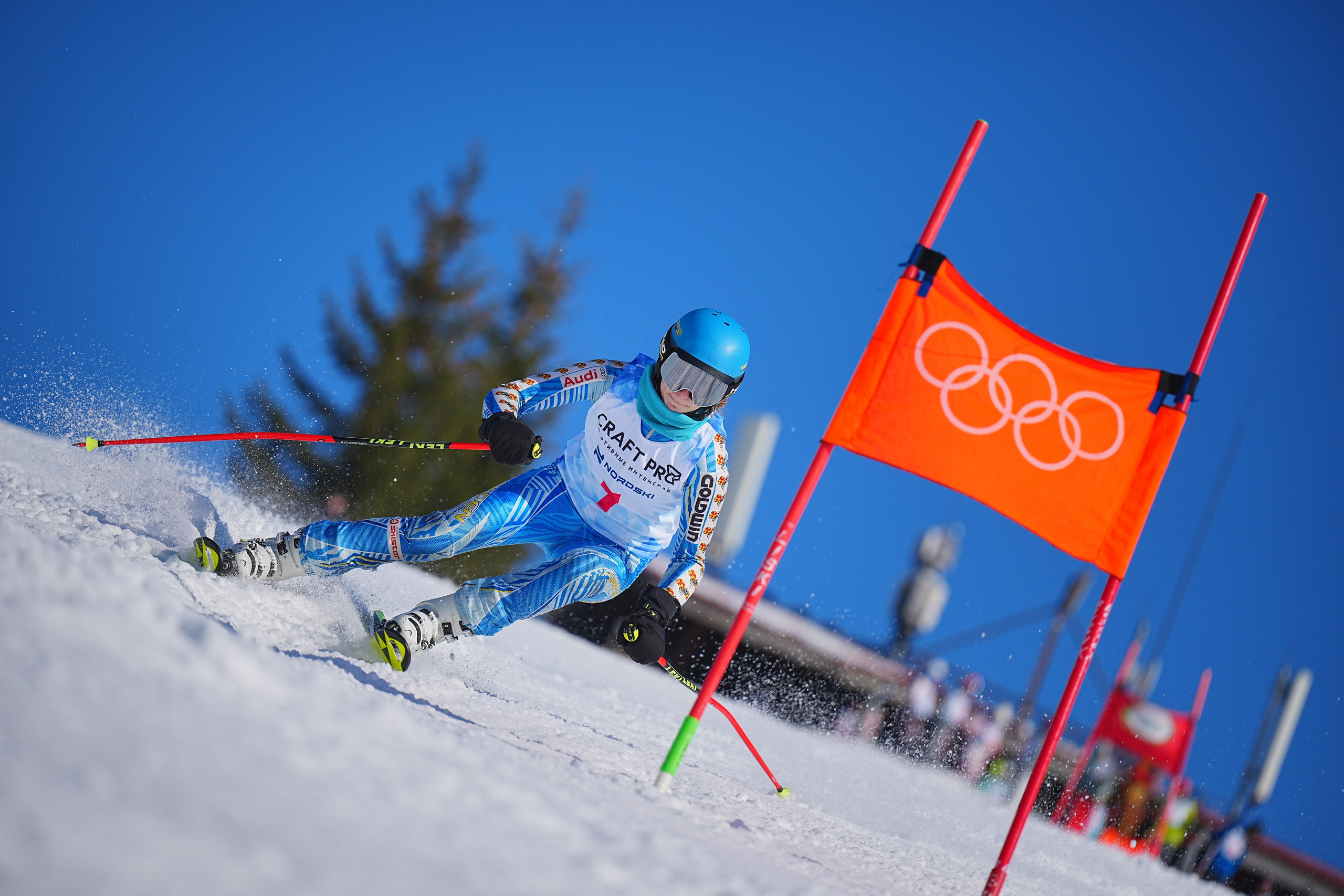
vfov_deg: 7.3
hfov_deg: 10.9
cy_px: 448
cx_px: 672
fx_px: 7019
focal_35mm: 188
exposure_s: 1/5000
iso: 100
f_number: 2.8
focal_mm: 188
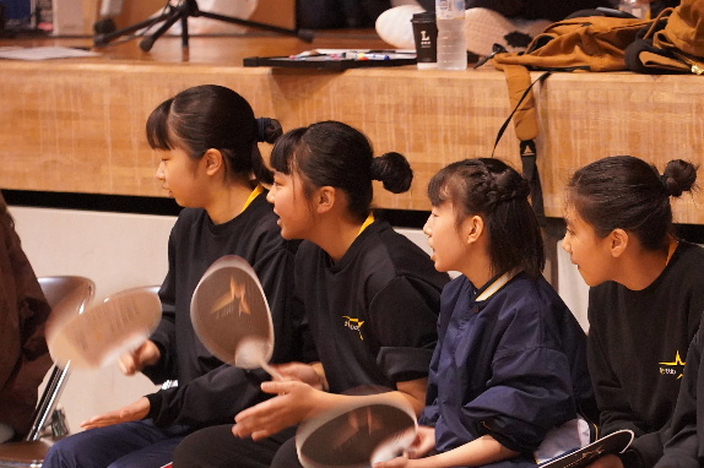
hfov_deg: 7.1
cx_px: 645
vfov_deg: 4.8
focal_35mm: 288
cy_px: 393
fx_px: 5629
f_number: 4
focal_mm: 140
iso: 8000
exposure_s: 1/160
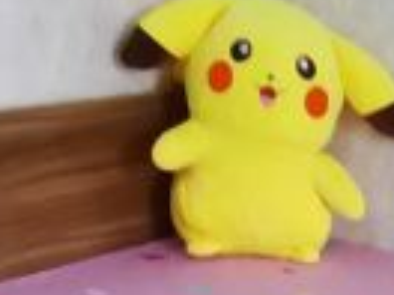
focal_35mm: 103
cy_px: 608
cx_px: 498
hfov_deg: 17.9
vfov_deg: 12.5
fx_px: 1172
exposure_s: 1/33.3
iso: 400
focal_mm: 1.78
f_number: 2.4
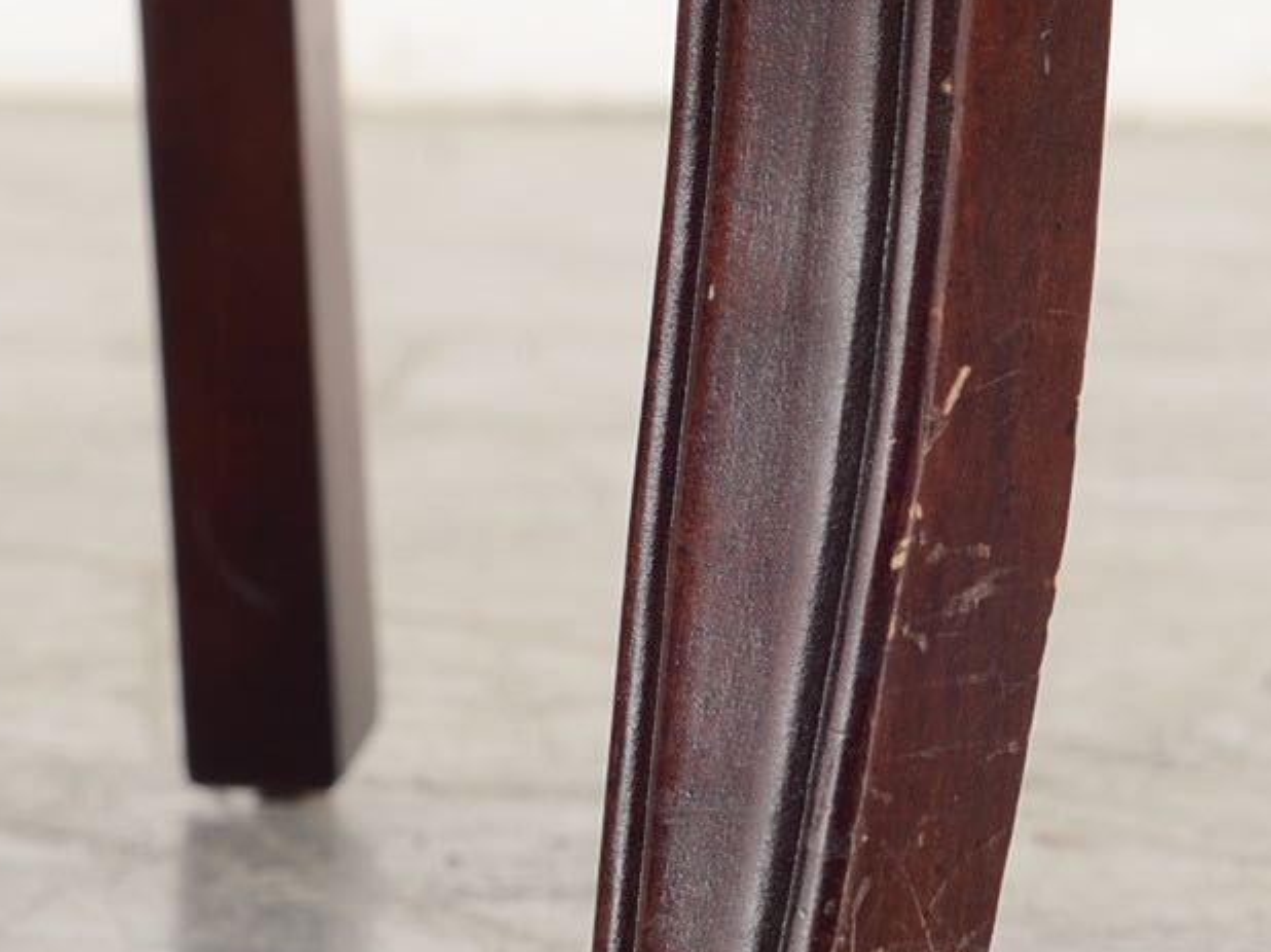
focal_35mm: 287
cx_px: 823
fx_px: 10534
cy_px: 313
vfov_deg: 5.2
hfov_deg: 6.9
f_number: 5.6
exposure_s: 1/125
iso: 100
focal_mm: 50
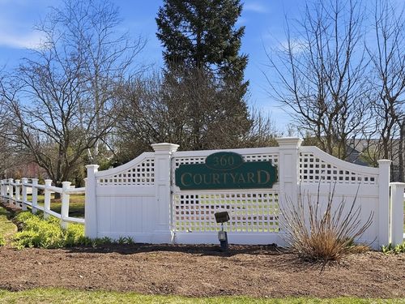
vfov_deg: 30.3
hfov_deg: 39.7
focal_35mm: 48
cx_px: 202
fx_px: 562
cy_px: 152
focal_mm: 6.8
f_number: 1.8
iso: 80
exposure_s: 1/4587
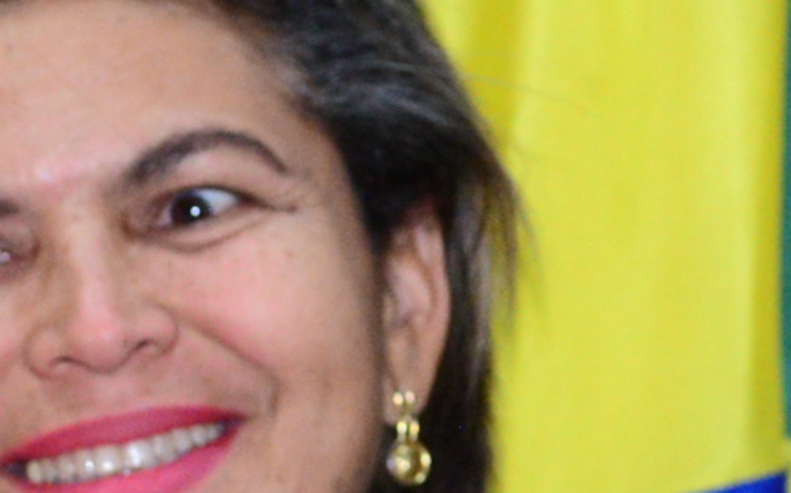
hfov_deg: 3.5
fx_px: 12885
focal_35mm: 598
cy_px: 879
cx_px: 755
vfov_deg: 2.2
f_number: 5
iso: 2500
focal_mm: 85
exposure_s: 1/125
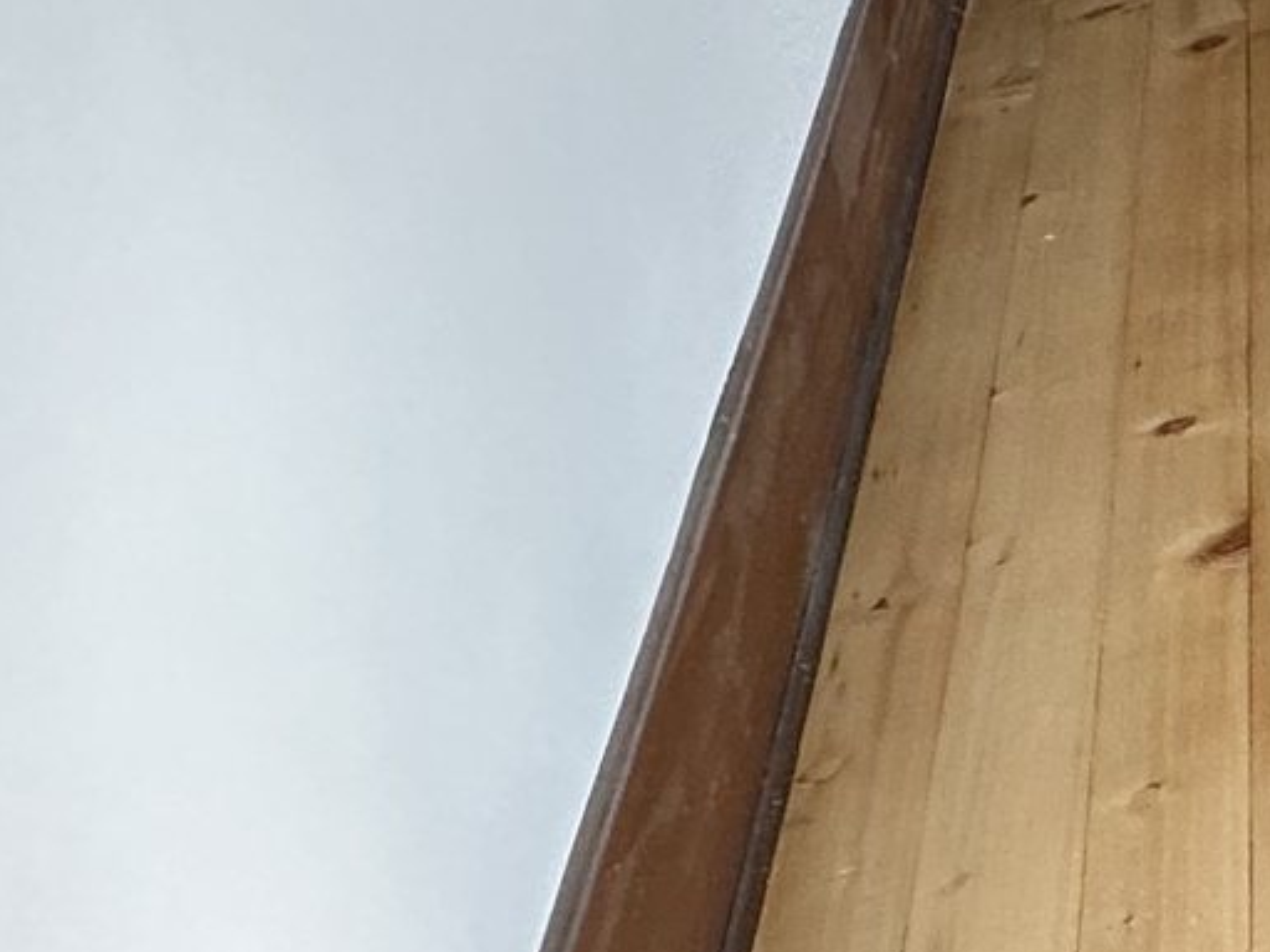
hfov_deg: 19.0
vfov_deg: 17.8
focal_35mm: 70
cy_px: -637
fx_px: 2568
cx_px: 2453
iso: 100
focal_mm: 2.22
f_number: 2.2
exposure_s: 1/99
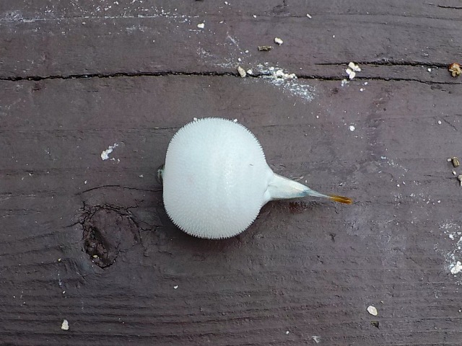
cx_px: 231
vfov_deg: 46.8
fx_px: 400
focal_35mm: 30
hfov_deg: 60.0
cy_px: 173
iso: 125
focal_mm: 4.1
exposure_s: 1/320
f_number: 3.3
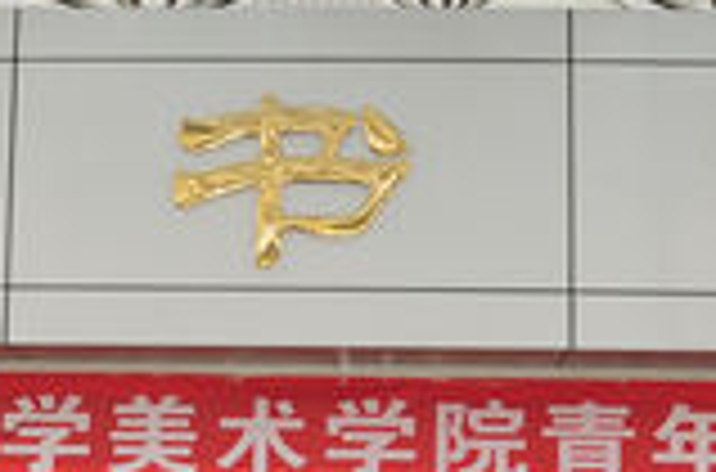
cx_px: 243
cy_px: 409
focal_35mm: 102
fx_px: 2023
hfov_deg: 20.0
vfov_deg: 13.2
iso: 250
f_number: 5
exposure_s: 1/250
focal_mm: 18
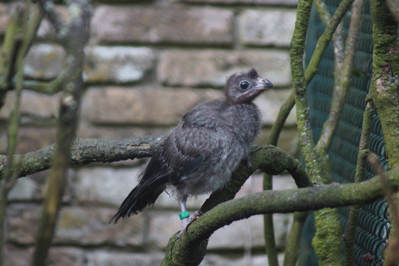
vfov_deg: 3.1
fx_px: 4988
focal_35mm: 450
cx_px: 200
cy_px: 133
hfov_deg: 4.6
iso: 1600
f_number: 5.6
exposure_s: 1/160
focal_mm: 300
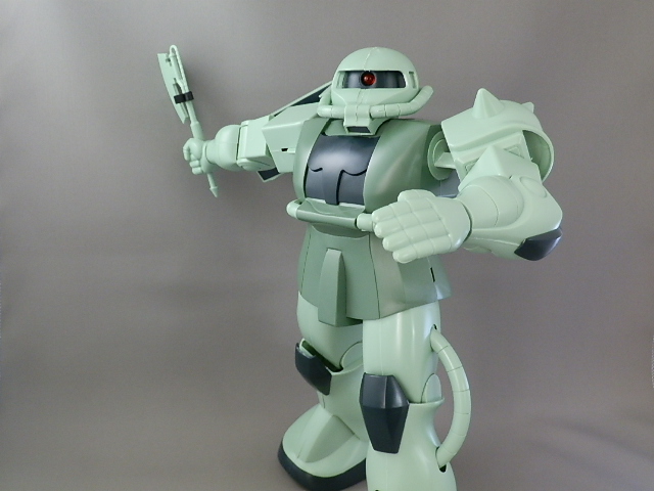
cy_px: 246
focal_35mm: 34
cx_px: 327
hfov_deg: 54.0
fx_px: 642
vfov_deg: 41.8
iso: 200
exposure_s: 1/15
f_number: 3.5
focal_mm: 6.17
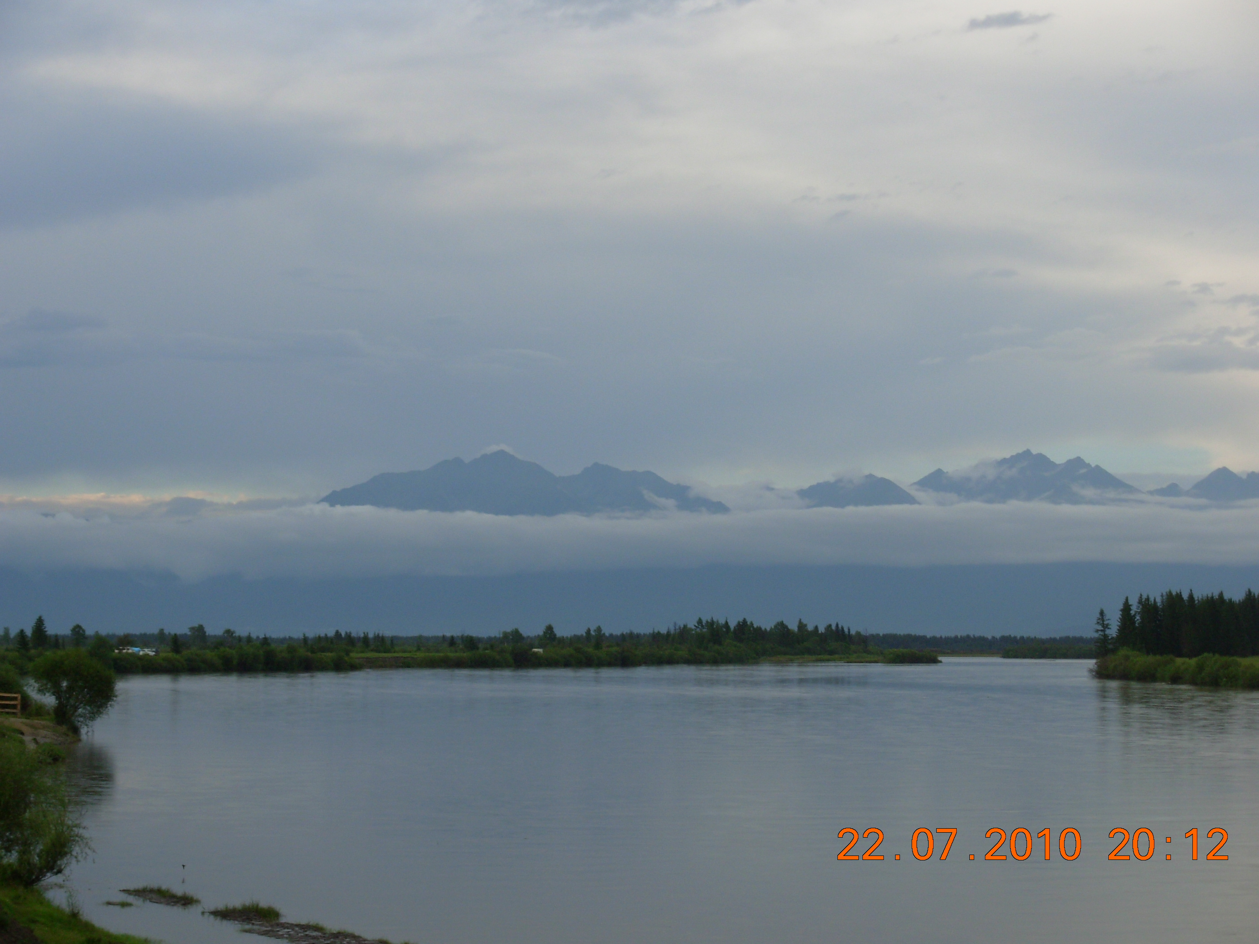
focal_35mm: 82
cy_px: 472
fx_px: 2982
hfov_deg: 23.8
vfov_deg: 18.0
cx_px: 630
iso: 50
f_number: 3.7
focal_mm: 13.5
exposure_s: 1/287
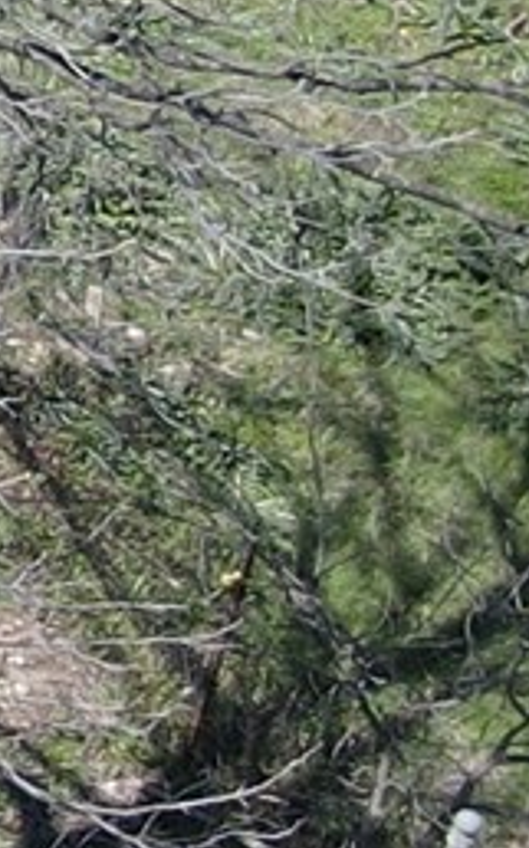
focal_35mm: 202
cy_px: -657
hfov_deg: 4.6
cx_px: -2701
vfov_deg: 9.9
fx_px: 4665
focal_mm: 4.5
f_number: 2.8
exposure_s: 1/400
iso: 100
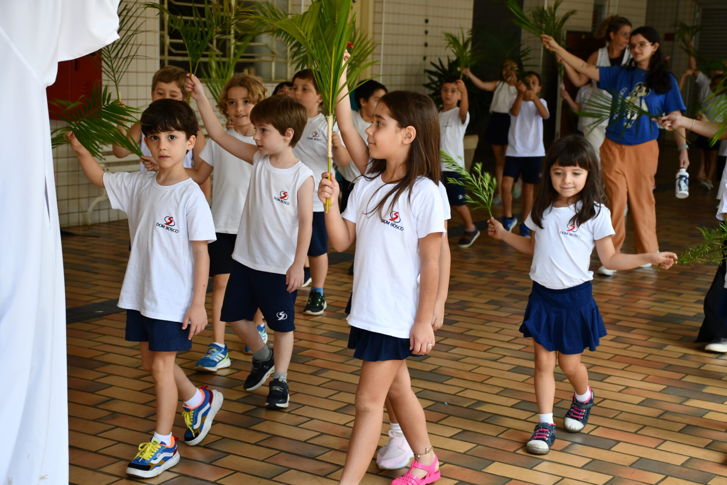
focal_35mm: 60
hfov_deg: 33.4
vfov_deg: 22.6
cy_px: 242
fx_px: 1212
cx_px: 364
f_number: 4.5
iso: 640
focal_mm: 40
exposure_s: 1/250
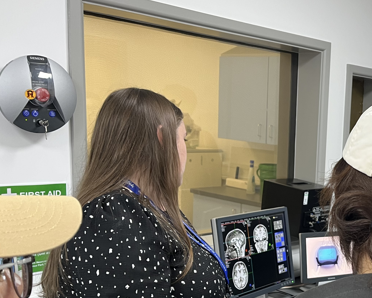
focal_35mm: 50
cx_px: 362
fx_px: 550
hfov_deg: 34.4
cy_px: 215
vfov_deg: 29.9
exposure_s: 1/50
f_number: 1.6
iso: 100
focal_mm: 5.1
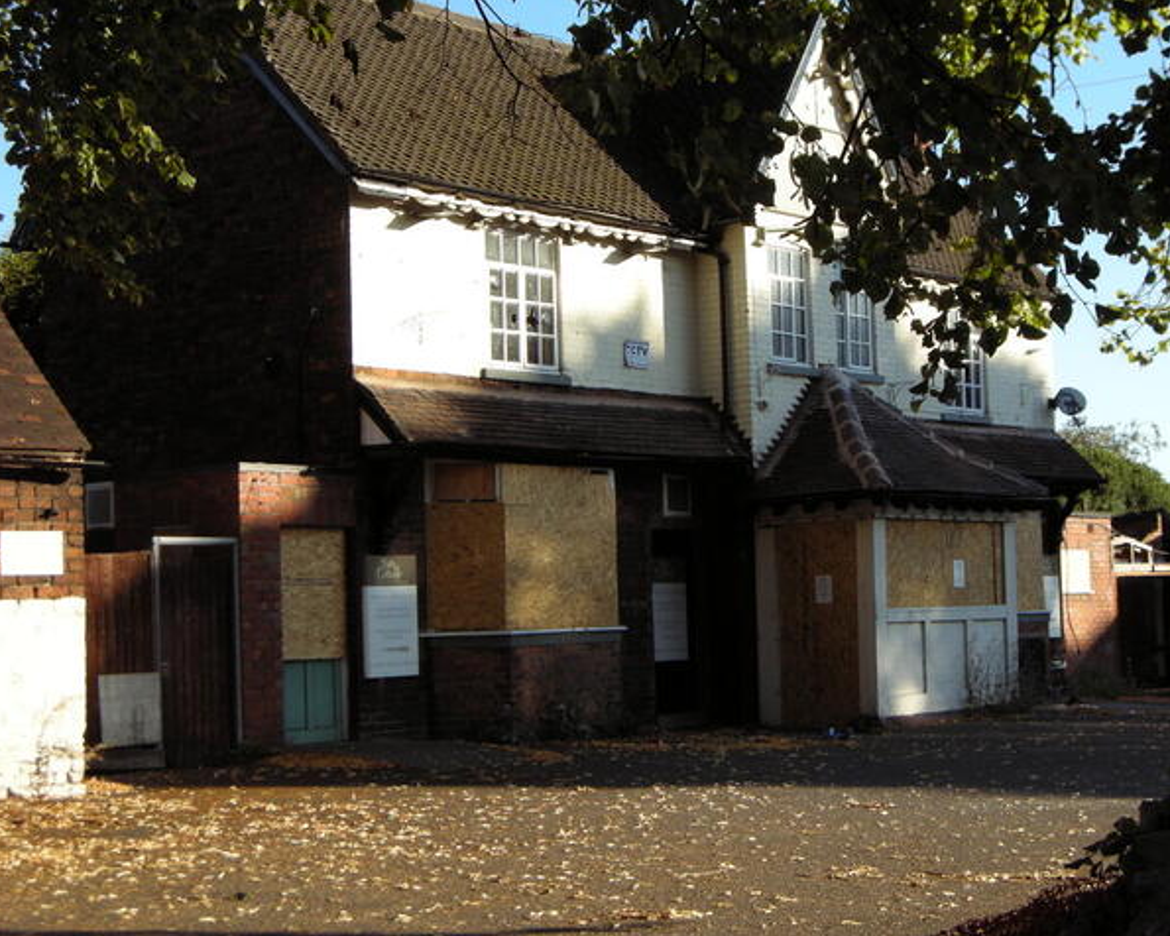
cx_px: 608
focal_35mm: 63
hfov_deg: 30.0
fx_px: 2182
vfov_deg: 24.2
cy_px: 468
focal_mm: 12.9
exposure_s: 1/157
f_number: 4.9
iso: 64
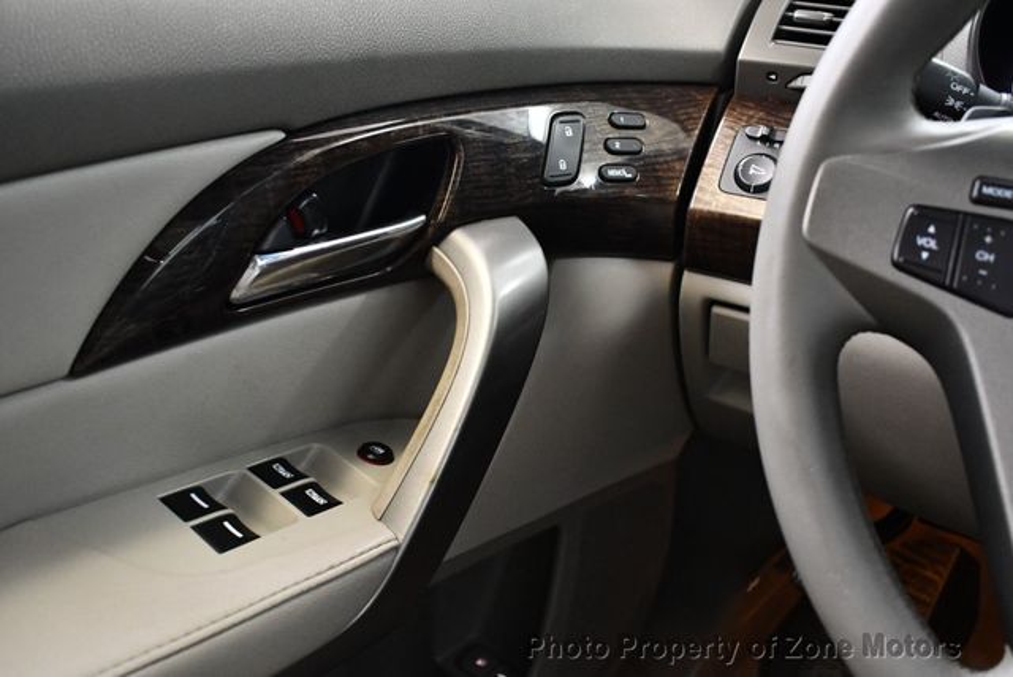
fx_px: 1014
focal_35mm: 36
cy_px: 338
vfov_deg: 36.9
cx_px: 506
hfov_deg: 53.1
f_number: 3.5
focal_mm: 18
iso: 3200
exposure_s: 1/80
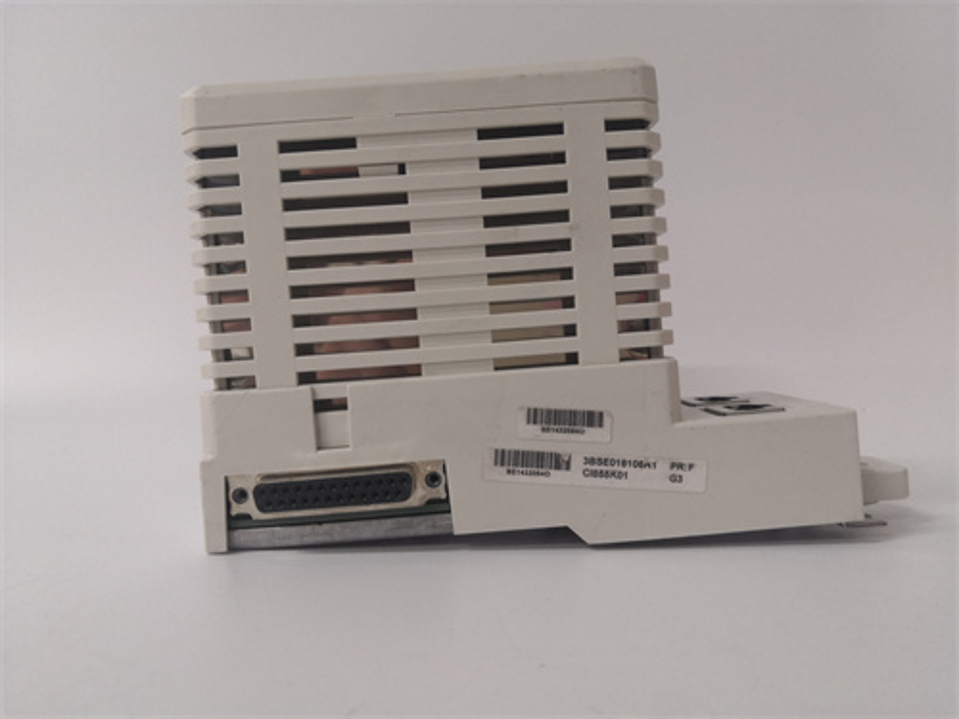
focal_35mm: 27
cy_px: 360
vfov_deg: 51.4
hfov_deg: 65.3
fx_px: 748
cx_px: 480
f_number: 1.8
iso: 250
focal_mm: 3.95
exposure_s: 1/50
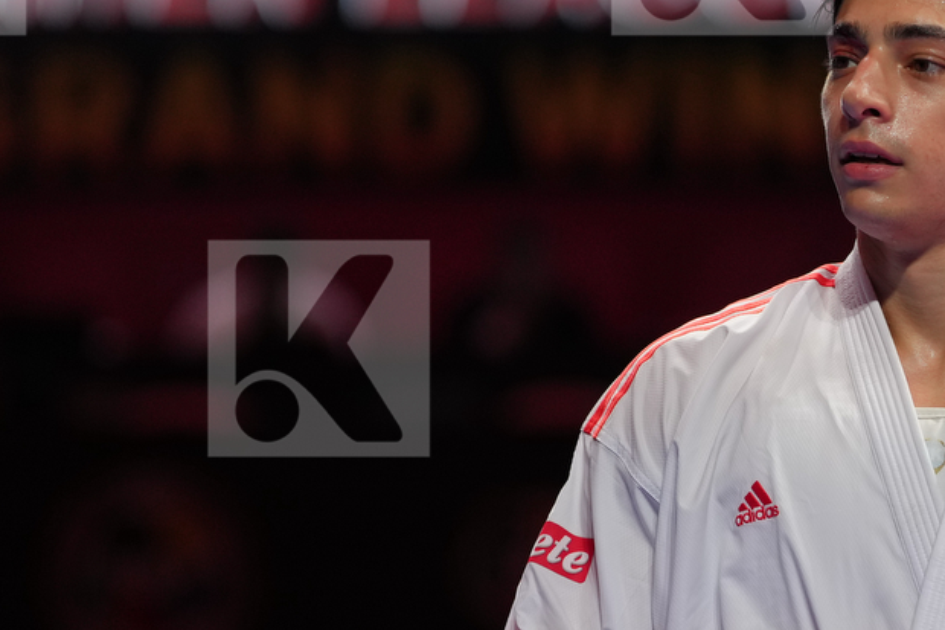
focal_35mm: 382
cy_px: 349
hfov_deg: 5.4
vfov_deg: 3.6
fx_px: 10024
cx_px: 722
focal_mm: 148
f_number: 2.8
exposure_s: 1/1000
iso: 1000
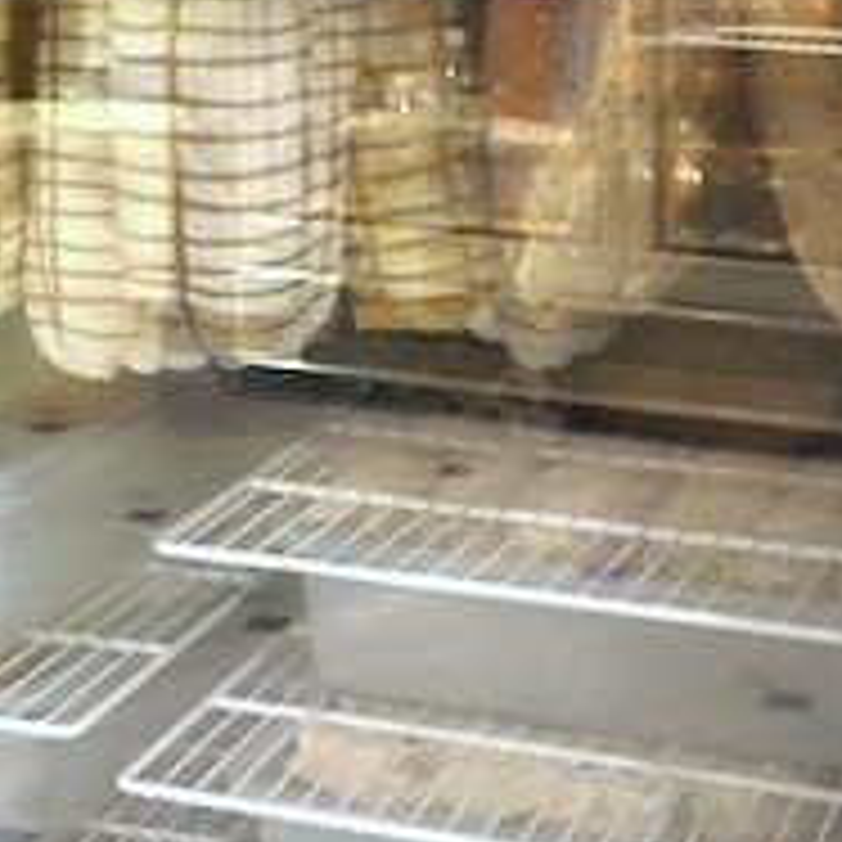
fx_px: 2752
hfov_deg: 17.3
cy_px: 153
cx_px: 239
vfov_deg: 17.2
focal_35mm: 100
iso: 800
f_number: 3.2
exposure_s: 1/25
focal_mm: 18.02
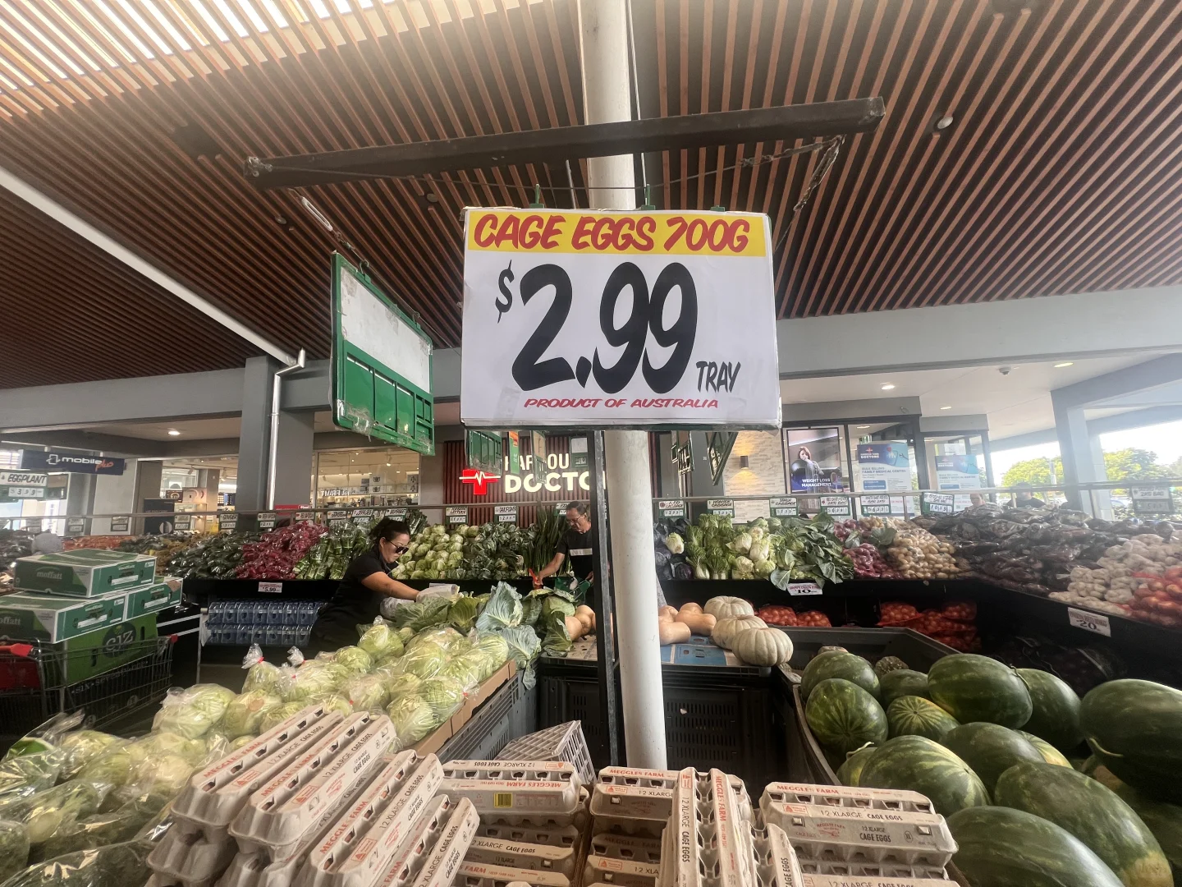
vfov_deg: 89.9
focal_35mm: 13
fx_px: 444
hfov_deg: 106.2
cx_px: 591
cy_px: 444
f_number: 1.8
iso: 64
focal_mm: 1.57
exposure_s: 1/99
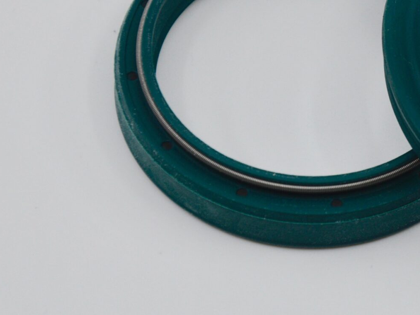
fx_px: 4748
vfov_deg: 3.8
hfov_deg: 5.1
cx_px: 450
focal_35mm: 391
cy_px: 69
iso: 100
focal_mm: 105
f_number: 7.1
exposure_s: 1/200
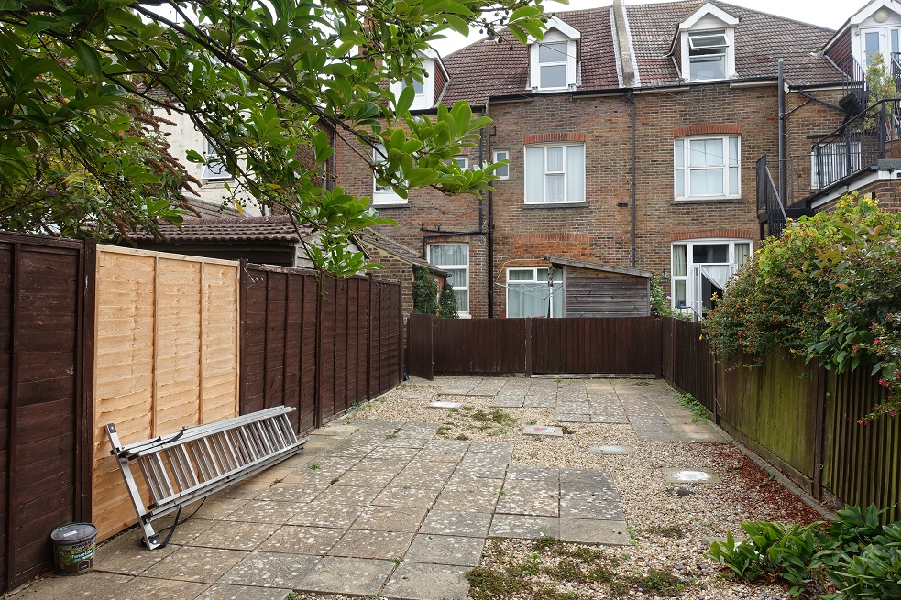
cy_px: 291
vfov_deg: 51.3
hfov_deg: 71.5
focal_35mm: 25
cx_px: 445
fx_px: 626
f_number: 5.6
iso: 125
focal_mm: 8.8
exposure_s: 1/200
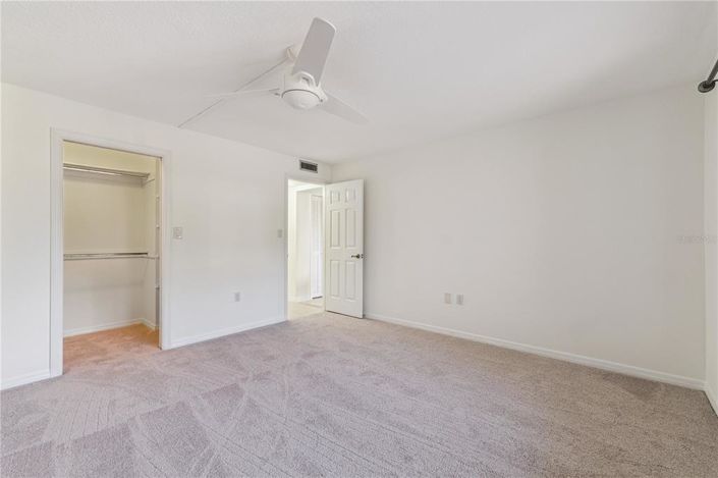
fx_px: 299
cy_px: 239
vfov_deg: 77.2
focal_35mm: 15
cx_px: 359
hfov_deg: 100.4
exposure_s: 1/15
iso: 400
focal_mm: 10
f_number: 9
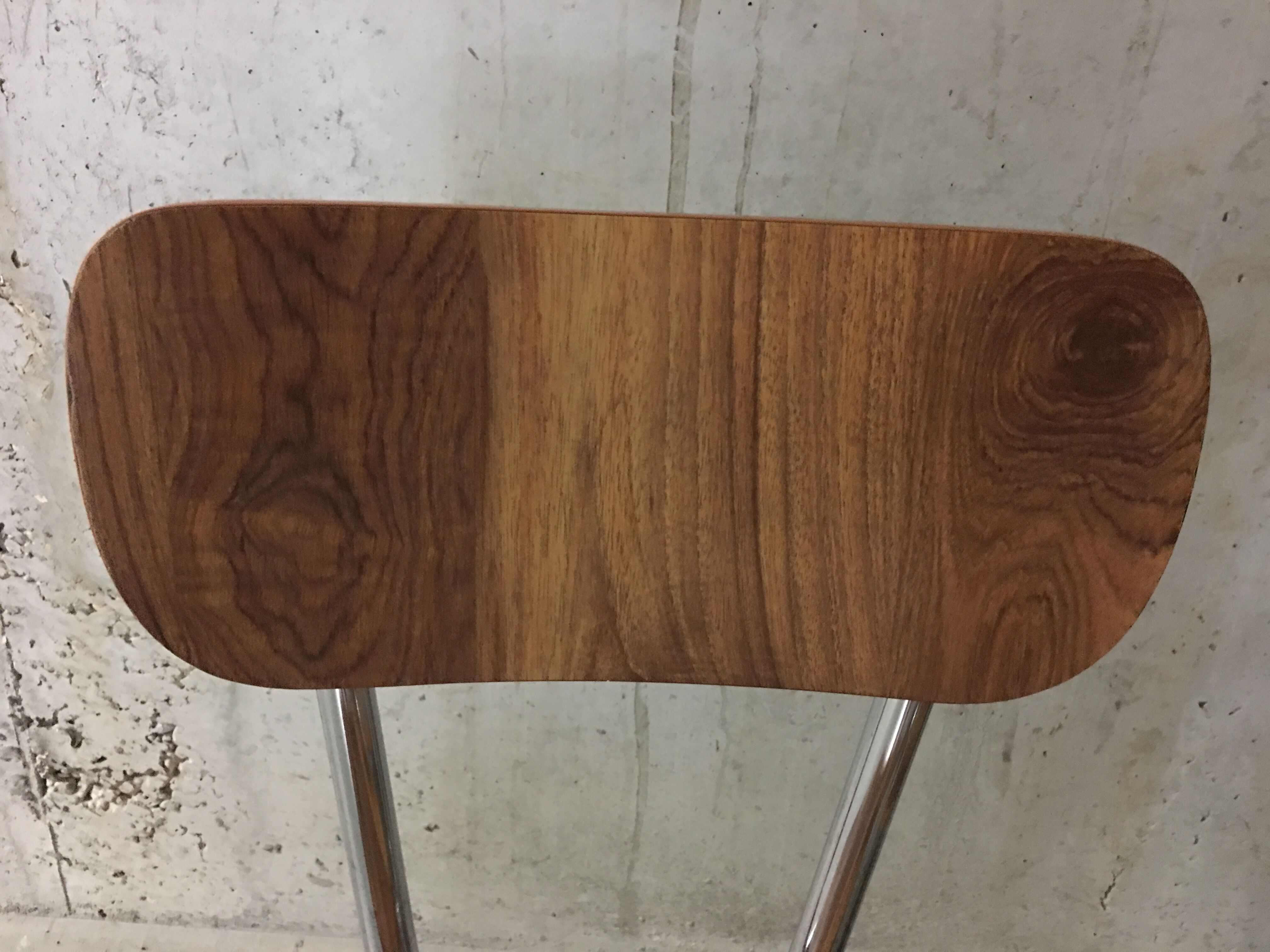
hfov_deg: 61.7
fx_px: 1064
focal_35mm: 29
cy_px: 476
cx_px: 635
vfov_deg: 48.2
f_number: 2.2
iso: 125
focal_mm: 4.15
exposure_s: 1/4
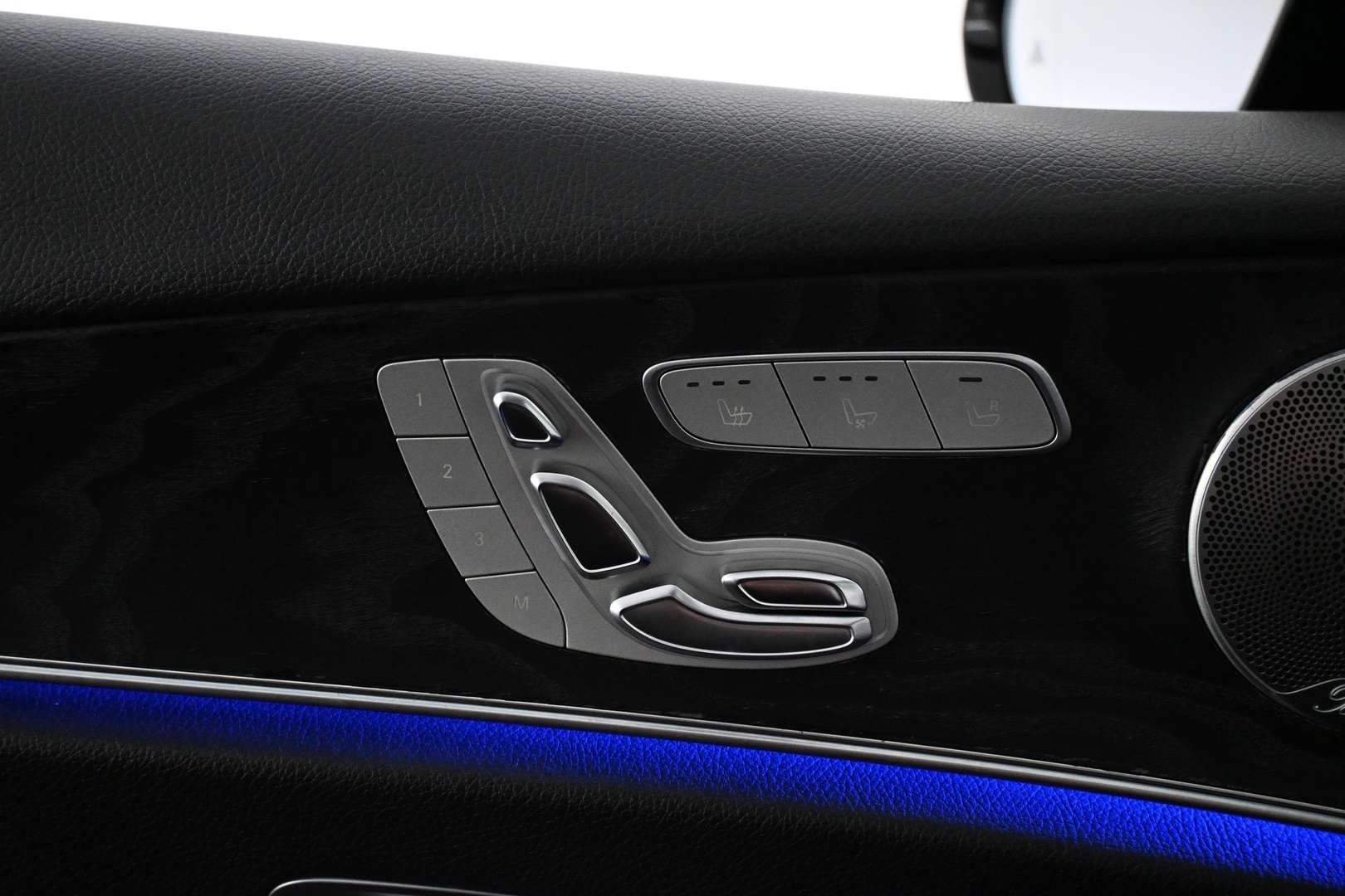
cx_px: 672
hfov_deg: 53.1
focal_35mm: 36
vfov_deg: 36.9
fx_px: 1345
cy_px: 448
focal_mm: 24
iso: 4000
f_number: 4.2
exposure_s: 1/125
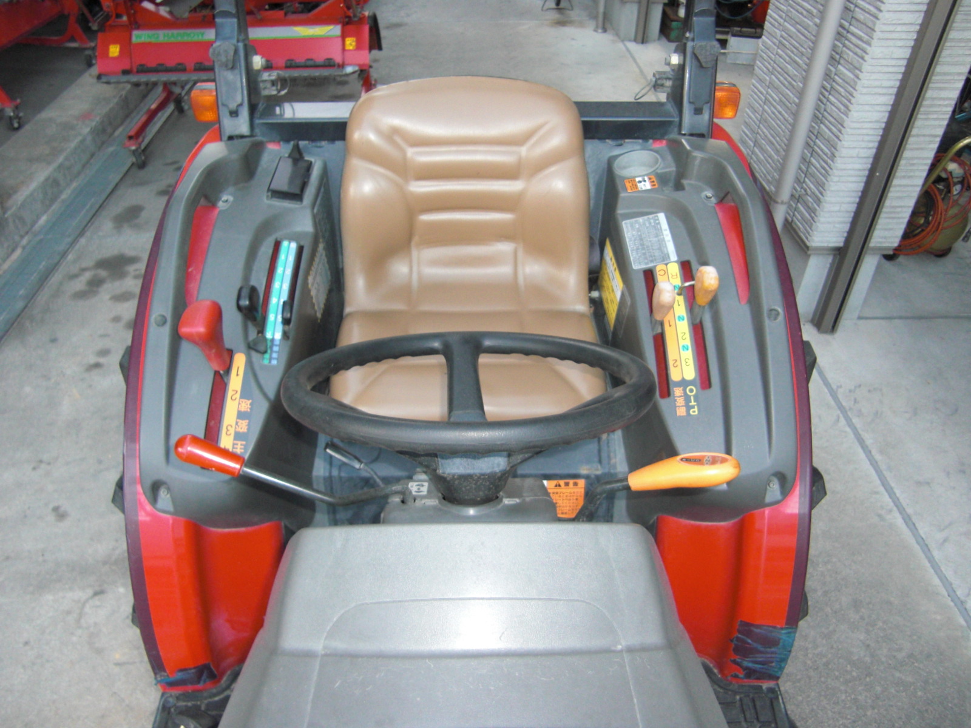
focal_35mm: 28
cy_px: 364
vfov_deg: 49.7
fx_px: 785
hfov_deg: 63.4
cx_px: 486
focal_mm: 4.9
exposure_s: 1/50
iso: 200
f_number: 2.6
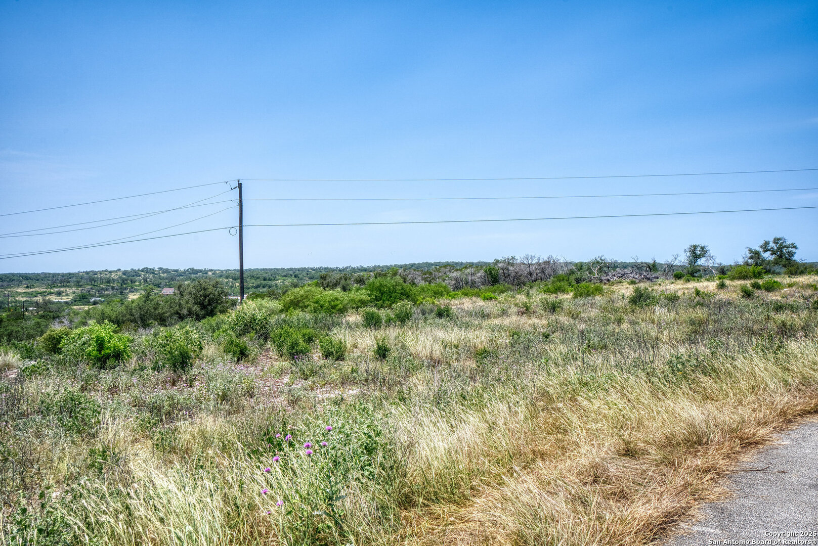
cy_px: 273
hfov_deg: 54.4
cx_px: 409
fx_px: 796
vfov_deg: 37.9
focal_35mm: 35
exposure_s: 1/640
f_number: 11
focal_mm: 35
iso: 100
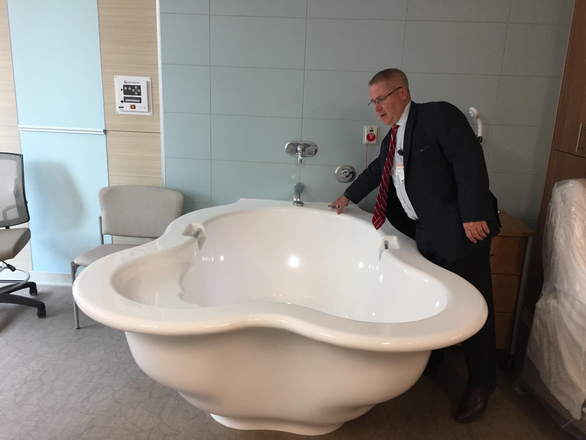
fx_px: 491
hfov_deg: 61.7
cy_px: 220
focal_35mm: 29
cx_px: 293
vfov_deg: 48.2
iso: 50
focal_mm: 4.15
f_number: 2.2
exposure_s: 1/30
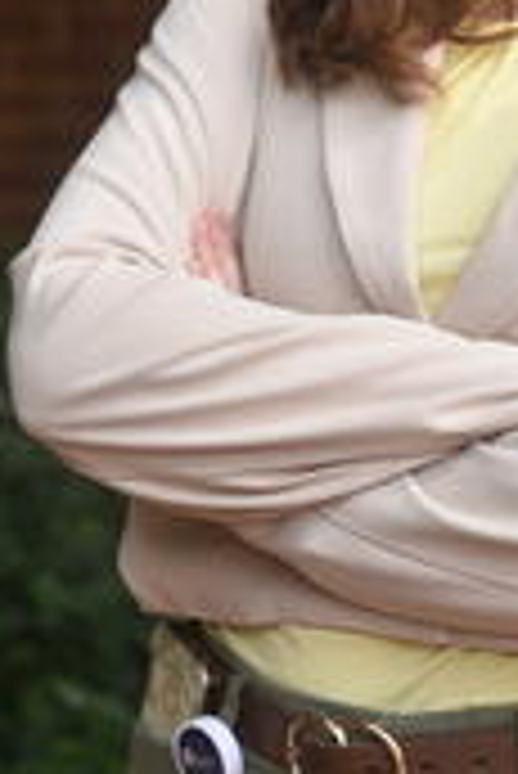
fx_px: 4502
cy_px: -153
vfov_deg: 9.7
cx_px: 459
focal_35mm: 209
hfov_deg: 6.6
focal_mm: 50
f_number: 3.2
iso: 100
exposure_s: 1/400
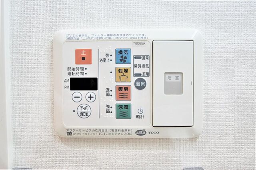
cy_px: 85
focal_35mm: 36
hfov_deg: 53.2
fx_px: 256
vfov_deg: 36.8
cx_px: 128
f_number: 4.5
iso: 200
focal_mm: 24
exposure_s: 1/40
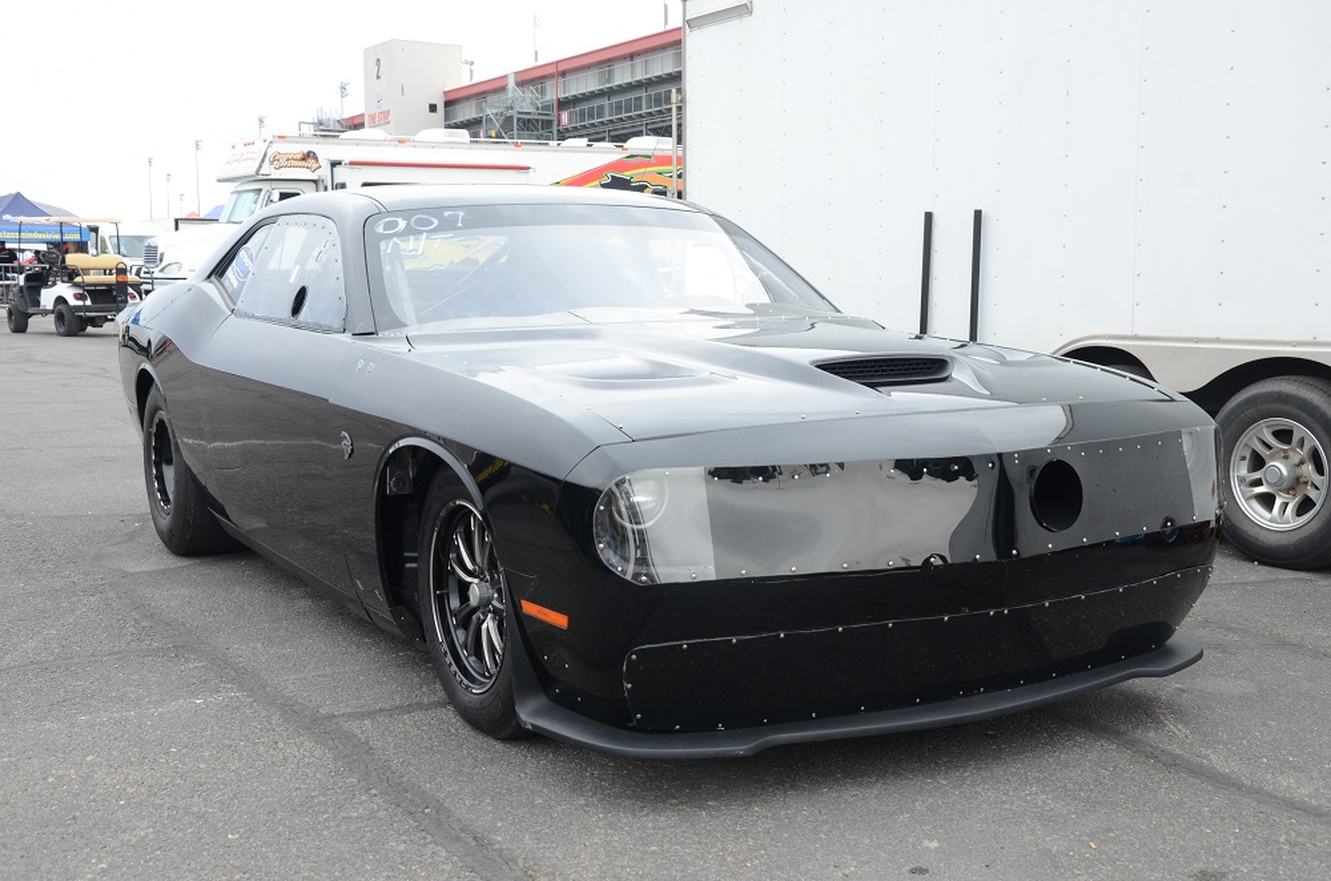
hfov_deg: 46.5
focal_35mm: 42
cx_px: 666
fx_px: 1549
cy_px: 440
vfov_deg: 31.7
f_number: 9
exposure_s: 1/320
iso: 1000
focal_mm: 28
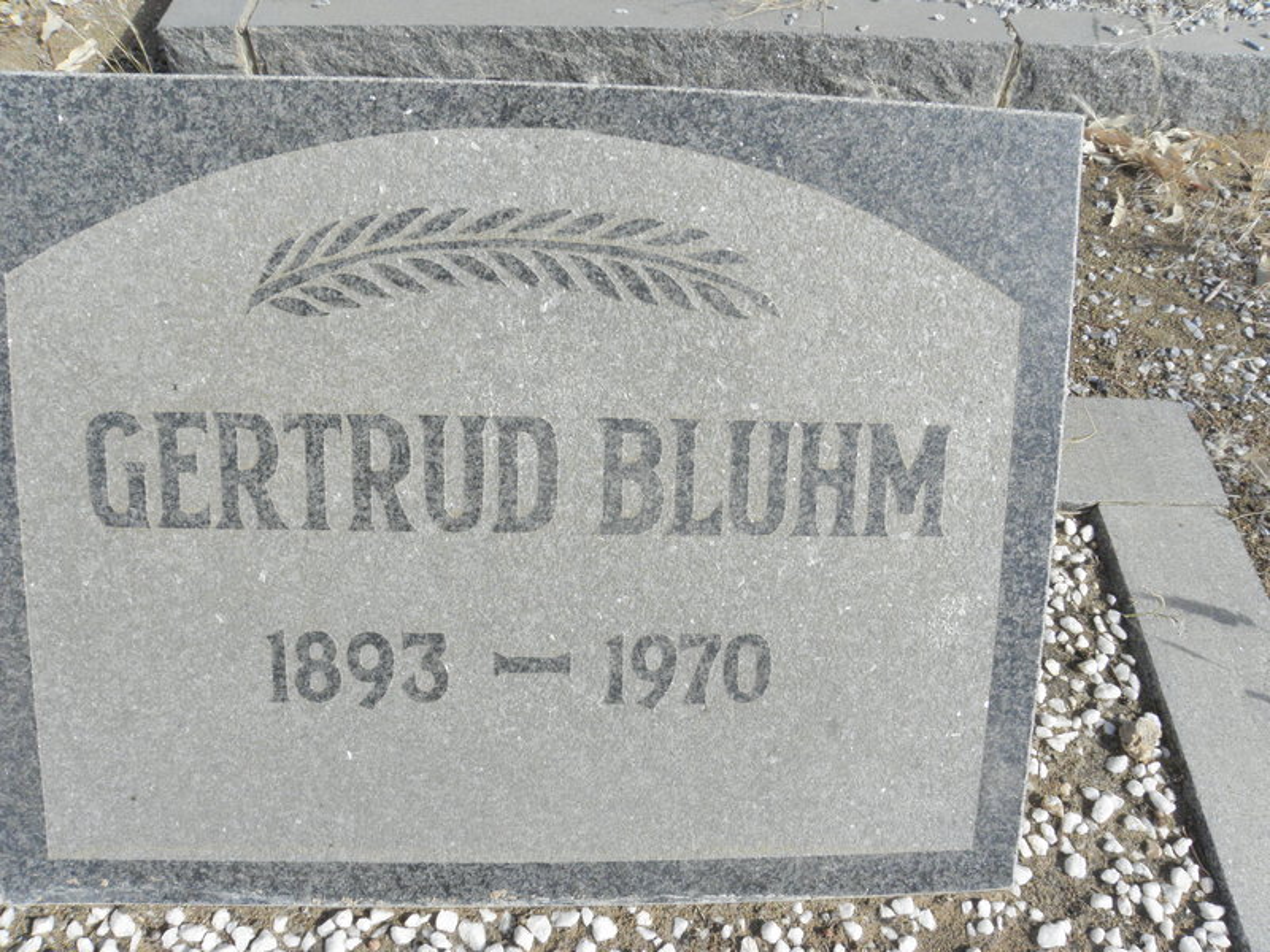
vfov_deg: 53.1
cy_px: 476
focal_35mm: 26
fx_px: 954
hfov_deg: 67.3
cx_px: 635
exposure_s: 1/500
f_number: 6.3
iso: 200
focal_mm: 4.6
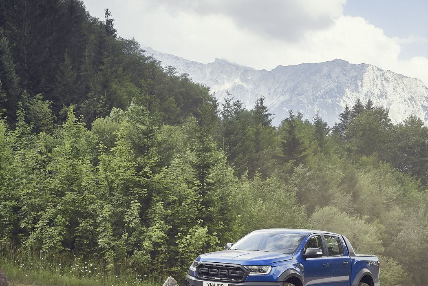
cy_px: 218
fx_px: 761
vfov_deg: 21.0
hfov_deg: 31.3
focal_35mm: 64
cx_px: 263
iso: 800
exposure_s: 1/100
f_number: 13
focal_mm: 35
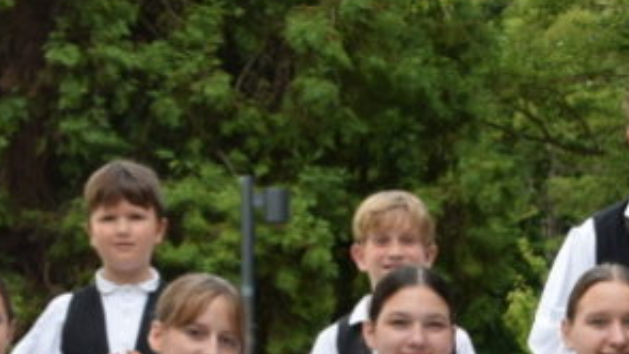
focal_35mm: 242
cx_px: 842
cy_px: 493
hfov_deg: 8.8
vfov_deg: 5.0
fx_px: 4037
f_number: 6.3
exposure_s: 1/160
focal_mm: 28
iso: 400
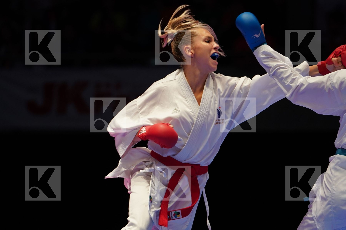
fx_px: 2403
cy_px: 115
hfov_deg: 8.2
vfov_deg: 5.5
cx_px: 173
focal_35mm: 250
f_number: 2.8
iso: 1250
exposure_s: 1/1000
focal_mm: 167
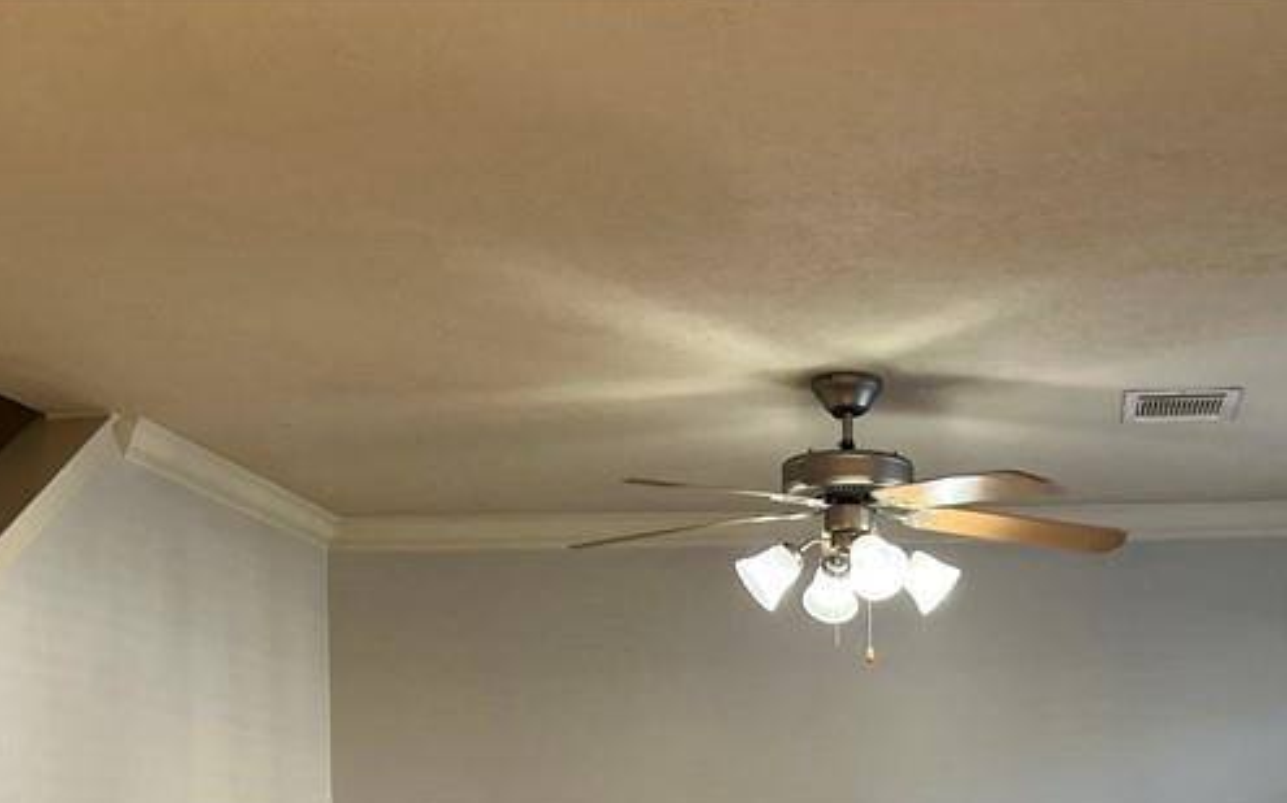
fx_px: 1999
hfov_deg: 35.2
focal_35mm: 57
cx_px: 894
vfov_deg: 21.0
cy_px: 985
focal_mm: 5.7
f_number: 1.5
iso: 80
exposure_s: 1/120
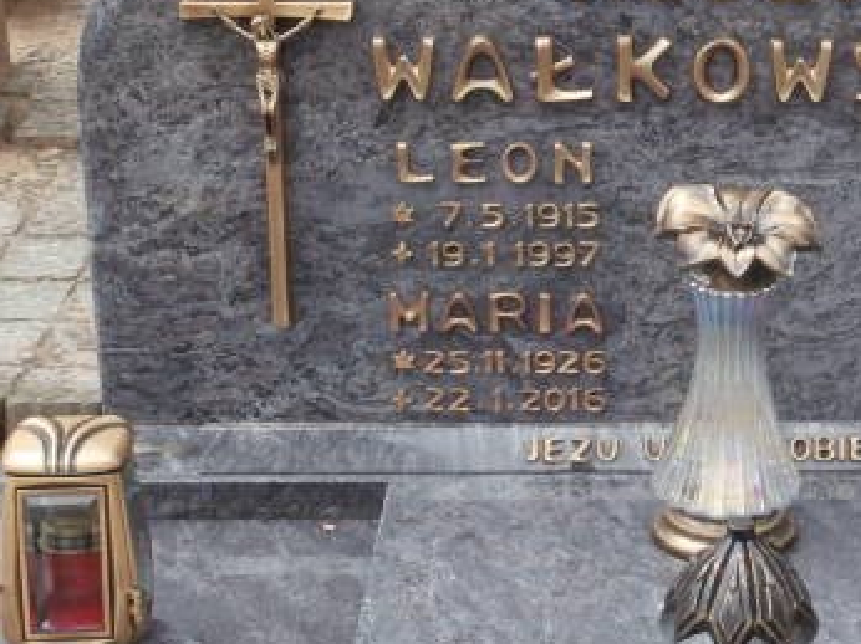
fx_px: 2162
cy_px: 221
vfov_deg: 16.9
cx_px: 714
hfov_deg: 22.2
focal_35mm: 87
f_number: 4.2
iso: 100
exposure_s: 1/50
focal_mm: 8.29
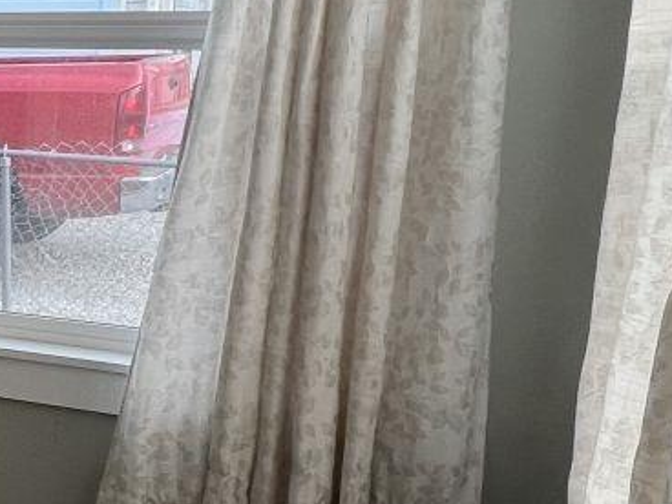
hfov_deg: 25.5
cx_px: -331
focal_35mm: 57
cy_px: 294
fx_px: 1107
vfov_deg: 25.6
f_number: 1.8
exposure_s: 1/99
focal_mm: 1.57
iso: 40
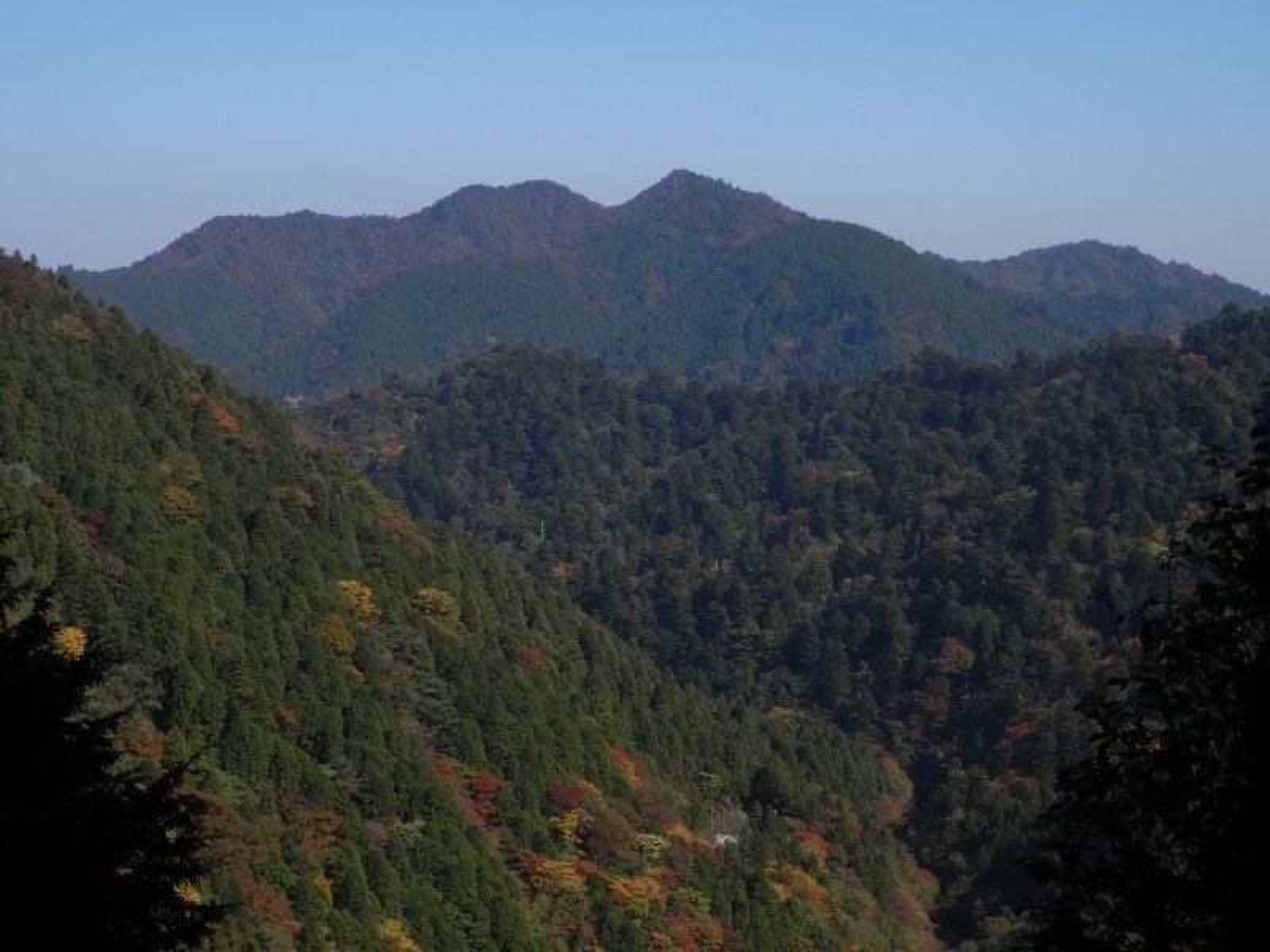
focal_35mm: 60
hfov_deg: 32.2
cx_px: 635
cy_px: 476
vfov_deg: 24.4
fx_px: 2201
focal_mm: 10.8
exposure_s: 1/800
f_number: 4.2
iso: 80
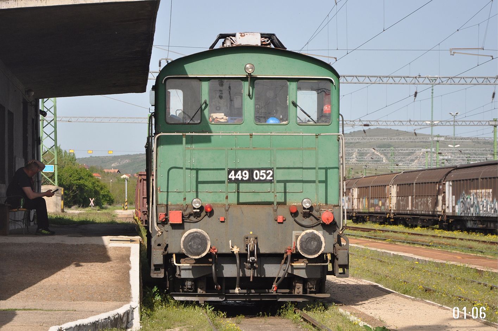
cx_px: 249
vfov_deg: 11.4
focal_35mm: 120
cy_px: 166
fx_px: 1658
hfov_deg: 17.1
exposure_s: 1/1250
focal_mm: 80
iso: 400
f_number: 5.3
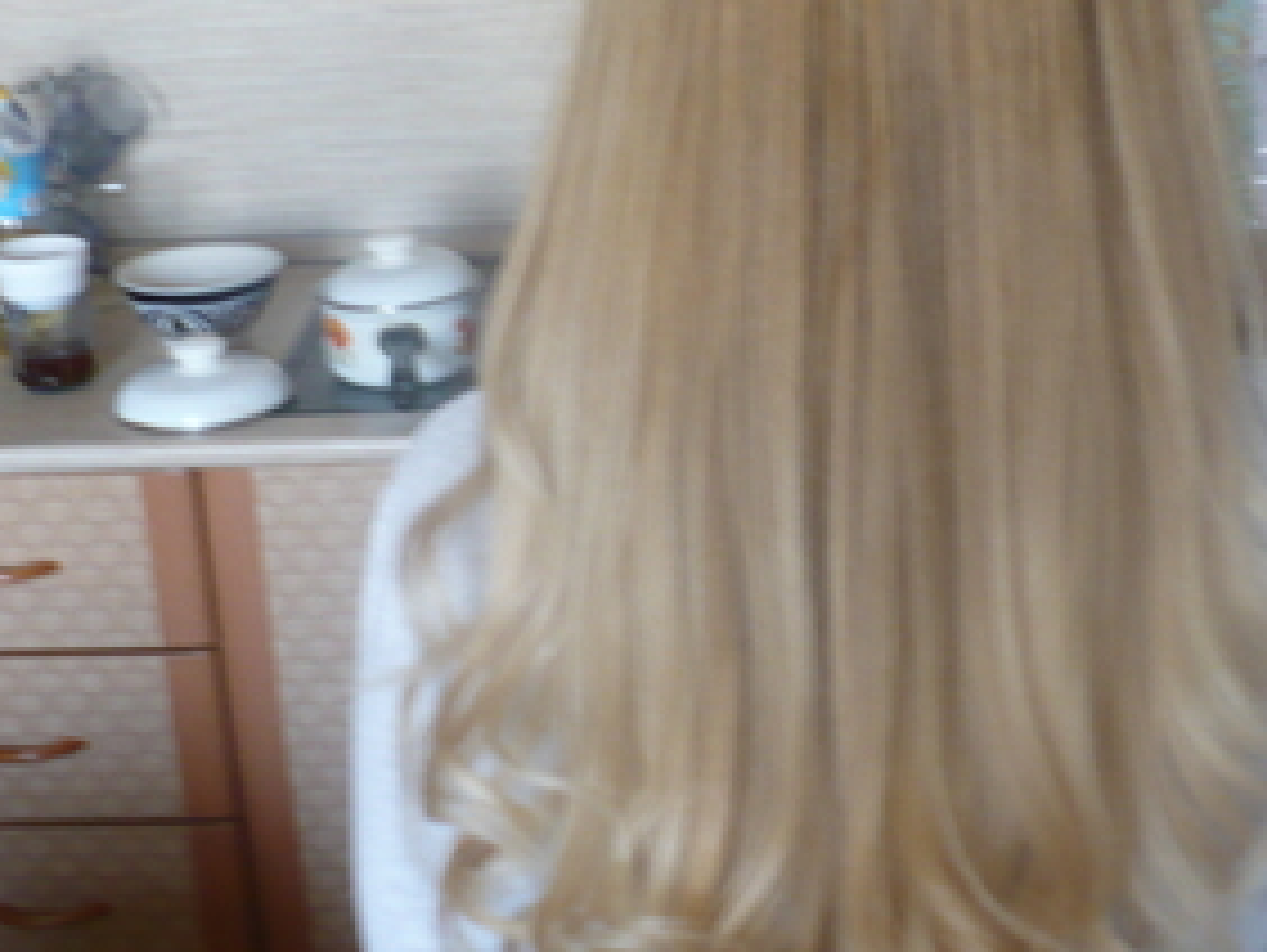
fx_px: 2161
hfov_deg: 32.3
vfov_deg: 24.7
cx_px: 876
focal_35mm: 59
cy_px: 283
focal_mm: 6.1
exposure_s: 1/15
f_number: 2.8
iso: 200
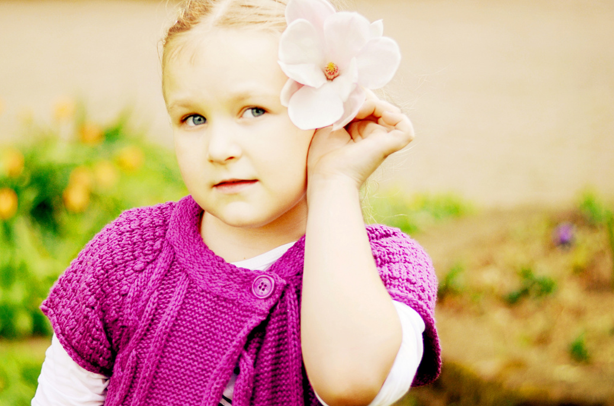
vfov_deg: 11.6
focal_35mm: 118
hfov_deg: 17.3
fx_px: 2008
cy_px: 215
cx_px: 205
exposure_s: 1/2000
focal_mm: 50
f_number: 1.8
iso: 250
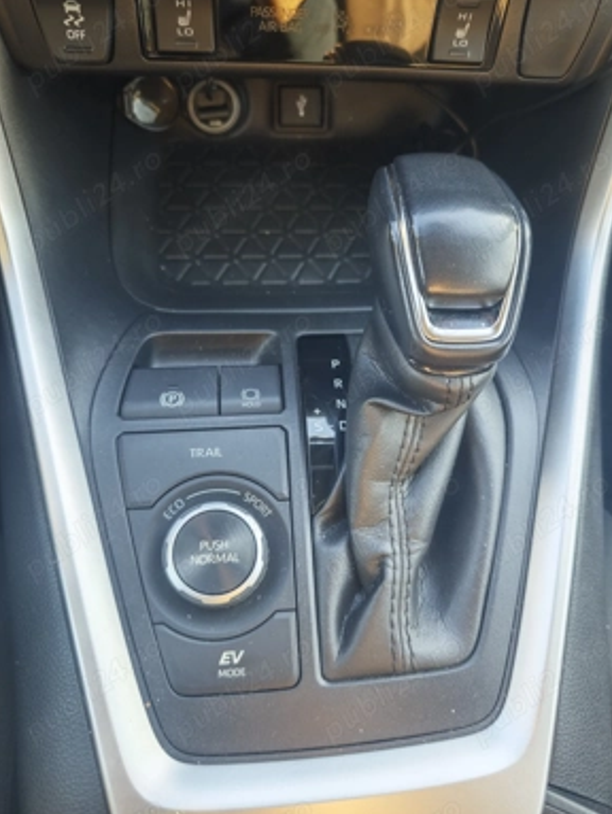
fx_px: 565
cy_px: 400
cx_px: 317
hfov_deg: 56.9
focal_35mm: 24
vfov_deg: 71.5
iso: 500
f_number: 1.62
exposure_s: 1/101
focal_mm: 6.55
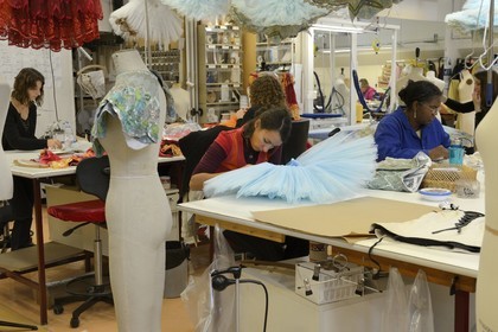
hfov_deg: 44.5
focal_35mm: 44
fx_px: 609
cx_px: 249
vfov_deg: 30.5
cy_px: 166
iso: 1600
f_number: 6.3
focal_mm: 44
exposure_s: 1/100
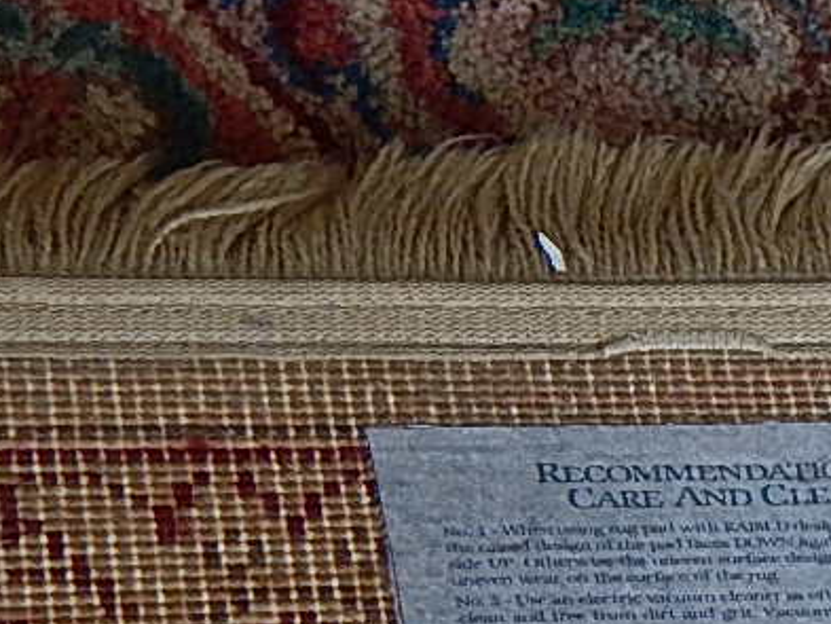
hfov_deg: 8.6
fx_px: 5283
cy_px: 840
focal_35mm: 220
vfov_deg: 6.7
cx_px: 1575
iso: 160
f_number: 3.8
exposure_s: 1/30
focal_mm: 9.7
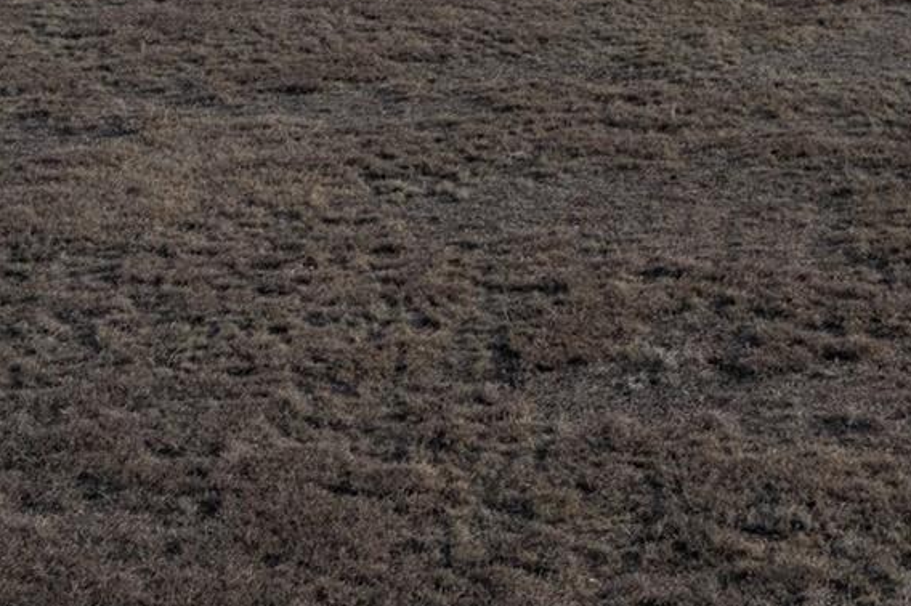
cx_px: 1100
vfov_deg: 13.8
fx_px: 2276
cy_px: -437
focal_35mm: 90
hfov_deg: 21.0
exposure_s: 1/2500
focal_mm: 12.29
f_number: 2.8
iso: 200
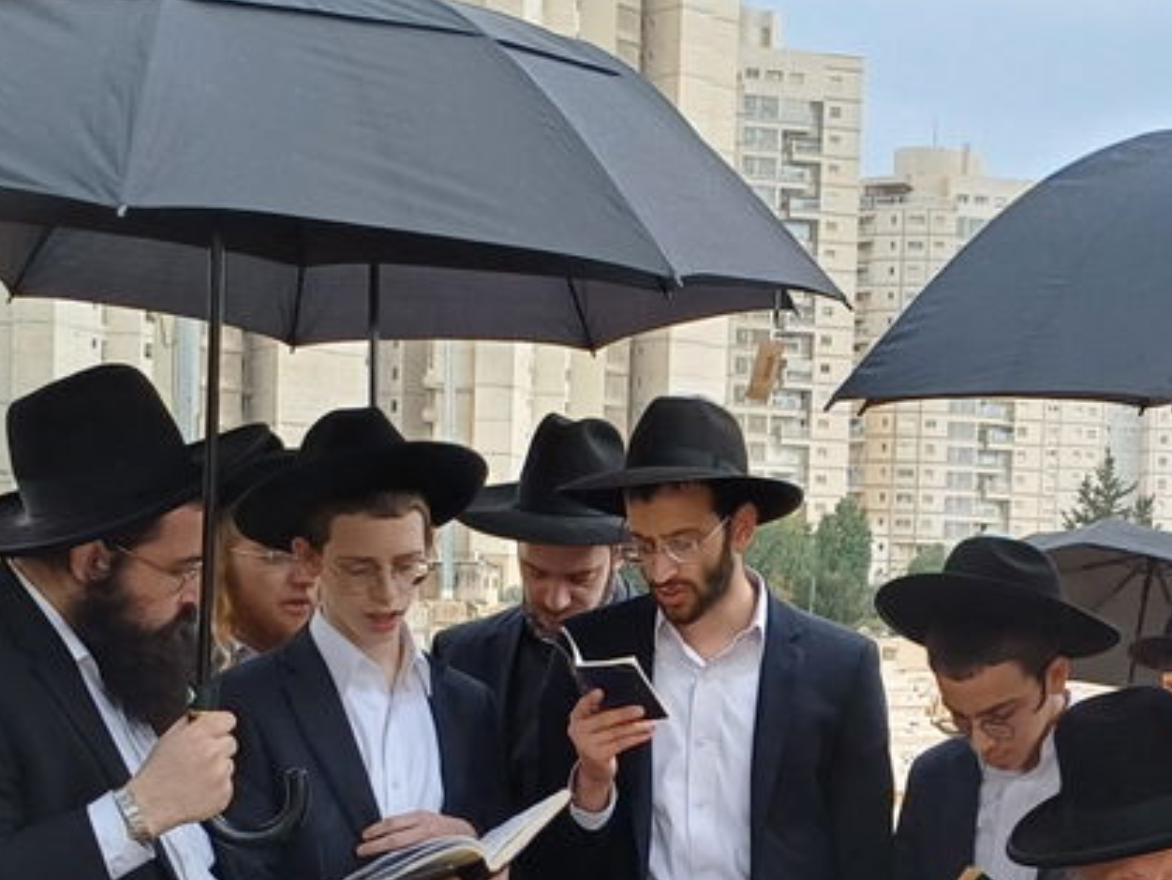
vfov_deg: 17.2
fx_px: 2845
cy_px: 863
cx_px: 958
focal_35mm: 84
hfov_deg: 22.9
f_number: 1.8
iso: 50
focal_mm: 4.65
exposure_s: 1/124
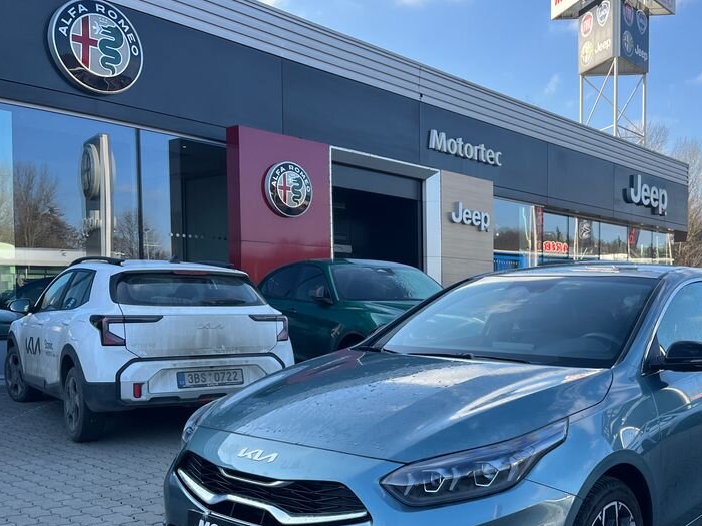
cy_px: 337
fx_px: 770
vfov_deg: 37.4
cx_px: 499
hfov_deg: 47.7
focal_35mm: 38
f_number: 1.6
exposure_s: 1/951
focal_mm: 5.1
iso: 50
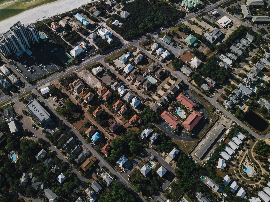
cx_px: 114
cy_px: 86
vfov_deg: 45.3
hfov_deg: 58.1
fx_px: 242
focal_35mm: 31
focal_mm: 4.73
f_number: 2.2
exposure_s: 1/1400
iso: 100
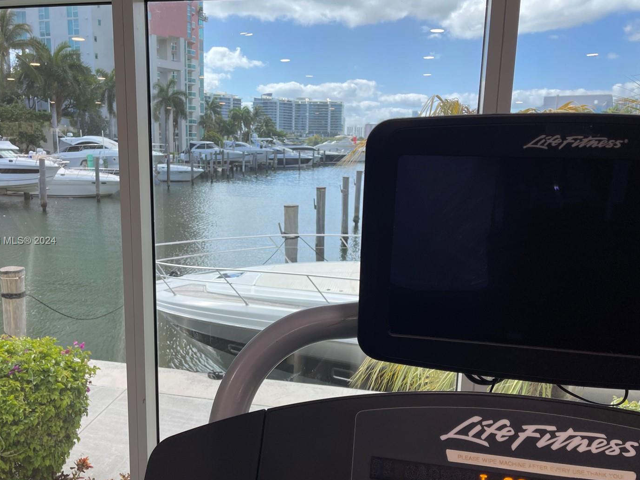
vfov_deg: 48.2
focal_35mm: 29
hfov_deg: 61.4
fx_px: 536
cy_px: 241
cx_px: 279
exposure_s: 1/132
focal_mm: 5.1
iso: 32
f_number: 1.6
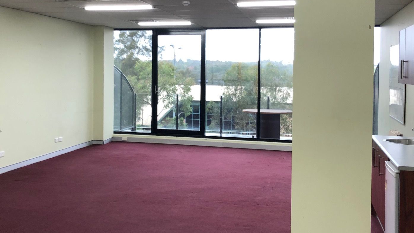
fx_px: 483
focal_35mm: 44
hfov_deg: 46.3
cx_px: 176
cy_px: 84
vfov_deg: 27.0
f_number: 1.8
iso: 40
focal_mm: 4
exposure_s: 1/33
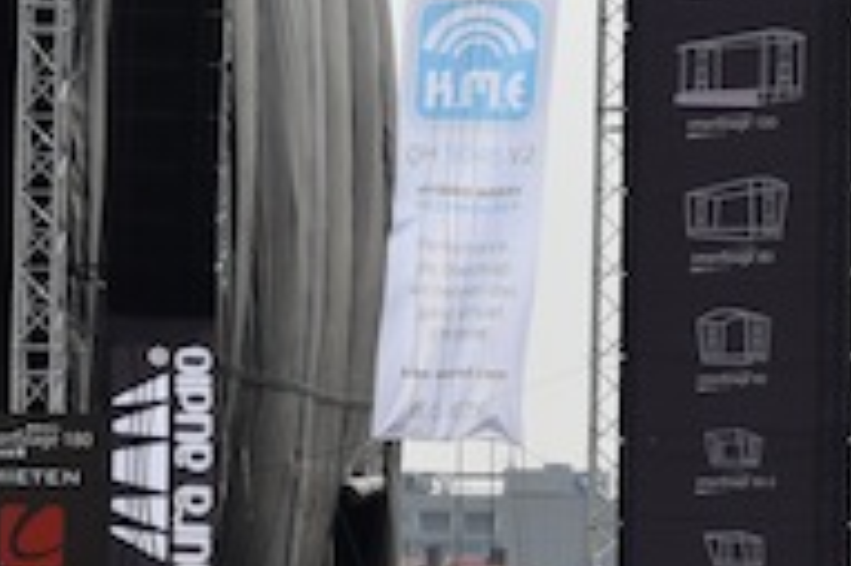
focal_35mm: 302
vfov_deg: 4.5
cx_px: -348
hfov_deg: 6.7
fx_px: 7133
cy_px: 305
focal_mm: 48
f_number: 5
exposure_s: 1/1600
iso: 200
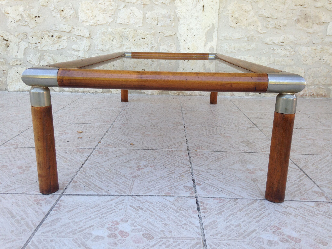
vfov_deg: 42.9
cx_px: 166
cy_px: 124
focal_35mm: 33
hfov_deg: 55.4
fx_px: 317
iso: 50
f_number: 2.4
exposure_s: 1/120
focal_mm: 4.12
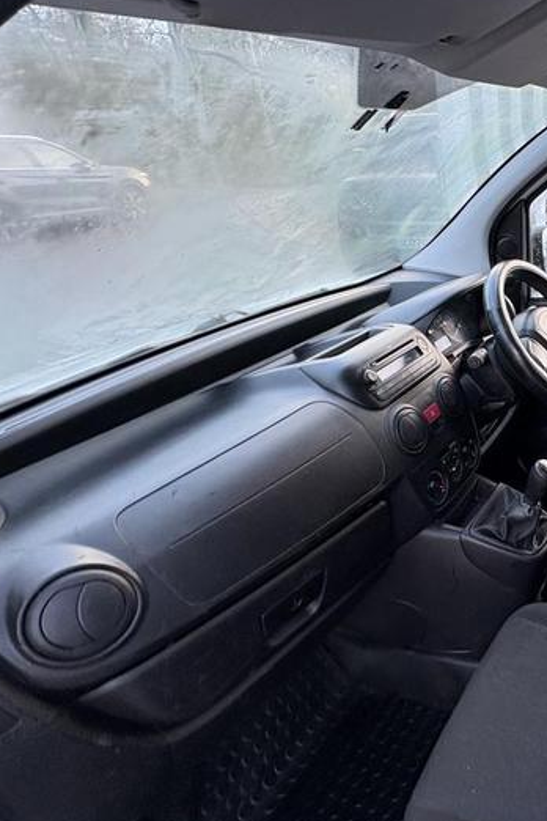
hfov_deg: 42.3
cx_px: 578
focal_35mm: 25
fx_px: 570
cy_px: 404
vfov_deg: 71.5
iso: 250
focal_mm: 2.22
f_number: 2.2
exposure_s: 1/73
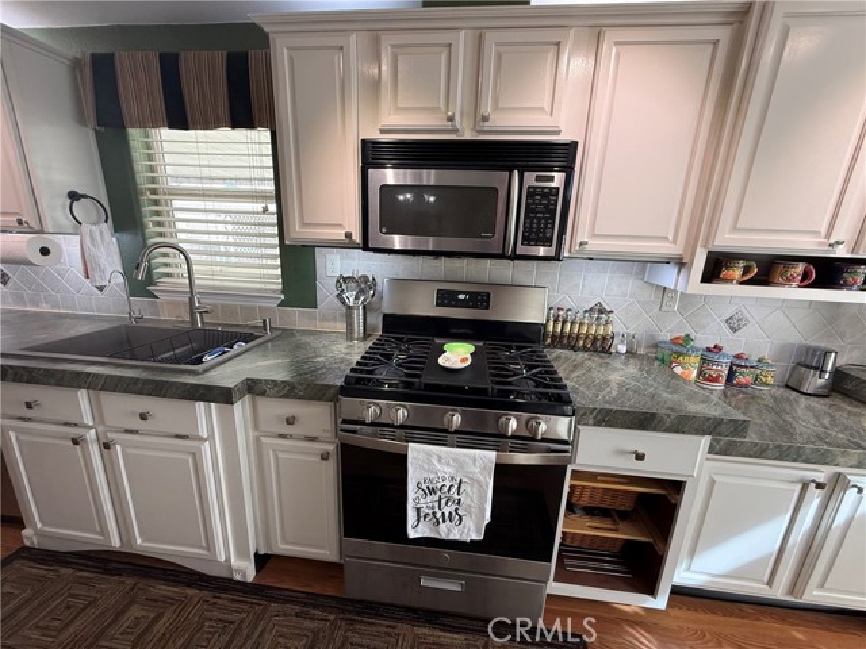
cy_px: 324
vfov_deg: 85.7
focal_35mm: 14
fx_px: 350
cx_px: 433
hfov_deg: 102.1
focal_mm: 2.22
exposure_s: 1/120
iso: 200
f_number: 2.2
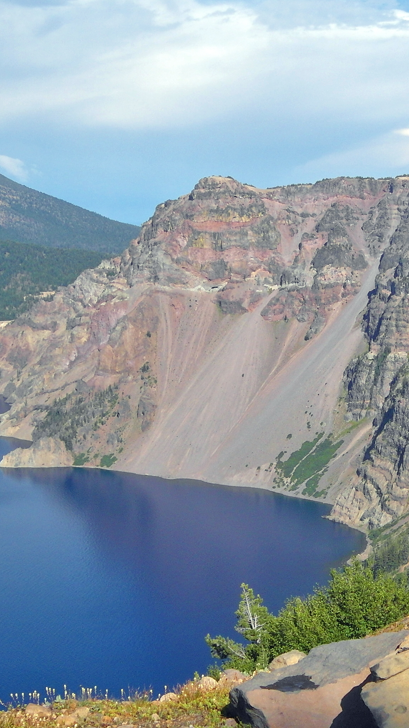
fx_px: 1311
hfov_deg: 17.5
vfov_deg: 31.0
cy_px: 415
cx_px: 355
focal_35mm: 68
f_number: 4.9
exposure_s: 1/750
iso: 100
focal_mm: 6.5
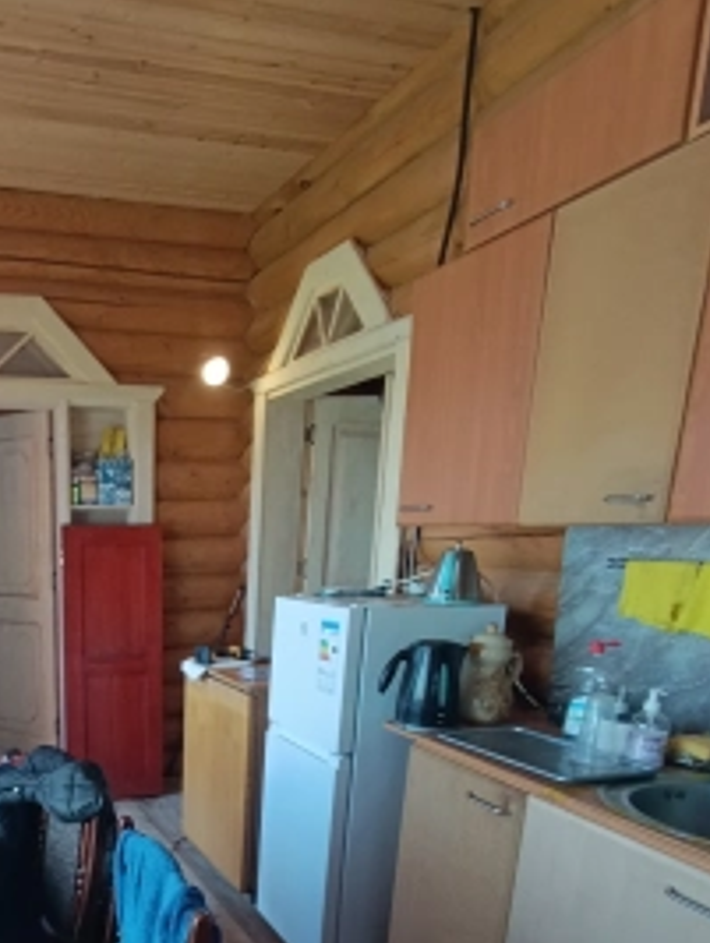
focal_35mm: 28
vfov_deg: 59.0
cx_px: 101
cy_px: 738
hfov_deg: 46.1
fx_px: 764
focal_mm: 1.65
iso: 250
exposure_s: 1/100
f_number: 2.2
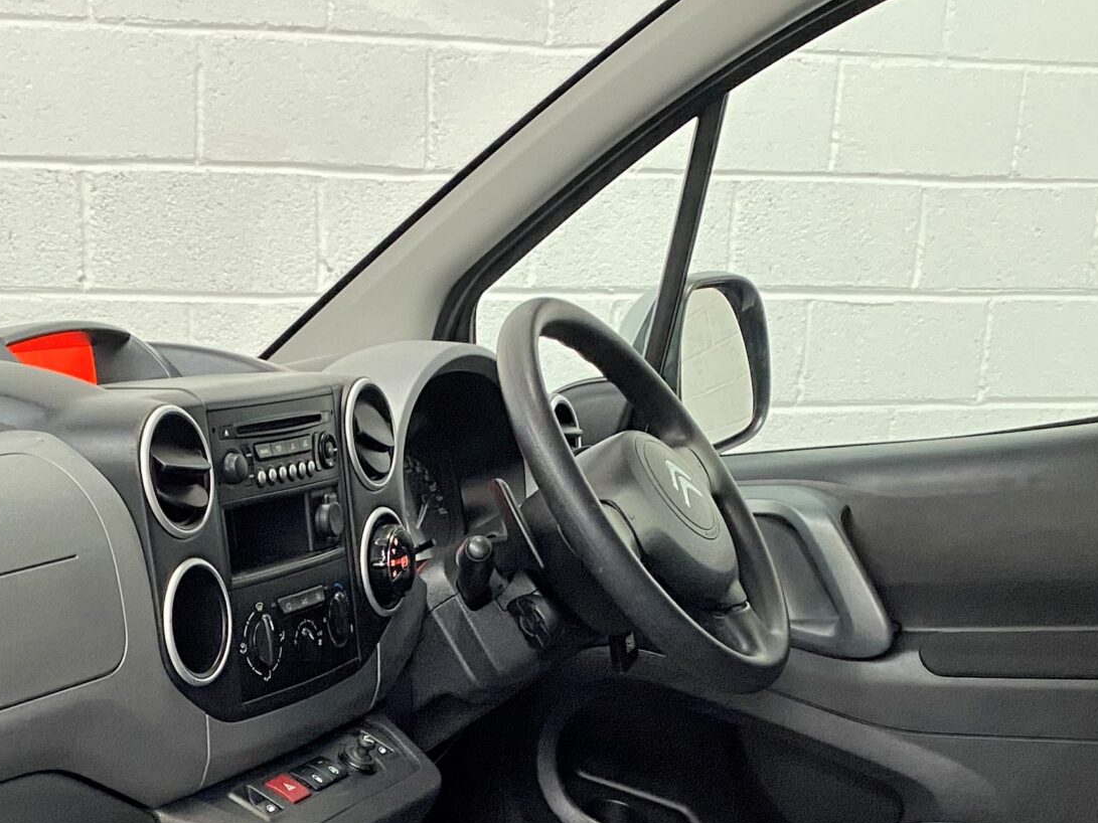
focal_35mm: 61
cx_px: 306
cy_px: 909
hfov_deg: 31.3
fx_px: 1935
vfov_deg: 22.6
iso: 250
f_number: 1.8
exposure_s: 1/50
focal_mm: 4.25
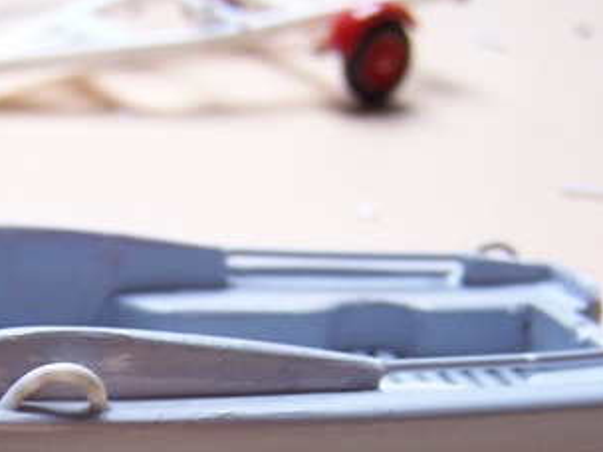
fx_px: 1394
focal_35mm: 80
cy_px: 456
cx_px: 151
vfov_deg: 18.0
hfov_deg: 24.2
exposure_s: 1/20
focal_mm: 6.3
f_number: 2.8
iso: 140
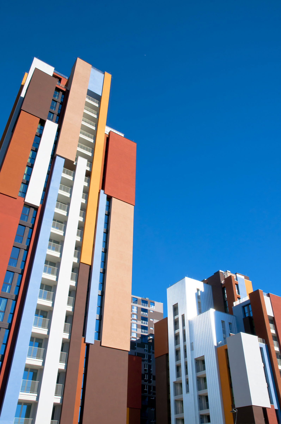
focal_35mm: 28
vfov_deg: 64.6
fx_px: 335
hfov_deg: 45.6
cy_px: 212
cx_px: 140
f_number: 16
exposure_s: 1/160
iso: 200
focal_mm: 19
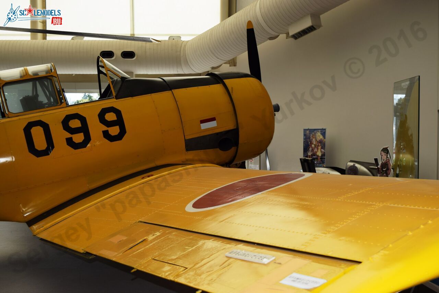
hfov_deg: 43.6
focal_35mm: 45
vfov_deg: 29.9
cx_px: 220
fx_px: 549
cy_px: 146
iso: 100
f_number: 6.3
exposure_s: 1/160
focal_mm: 30
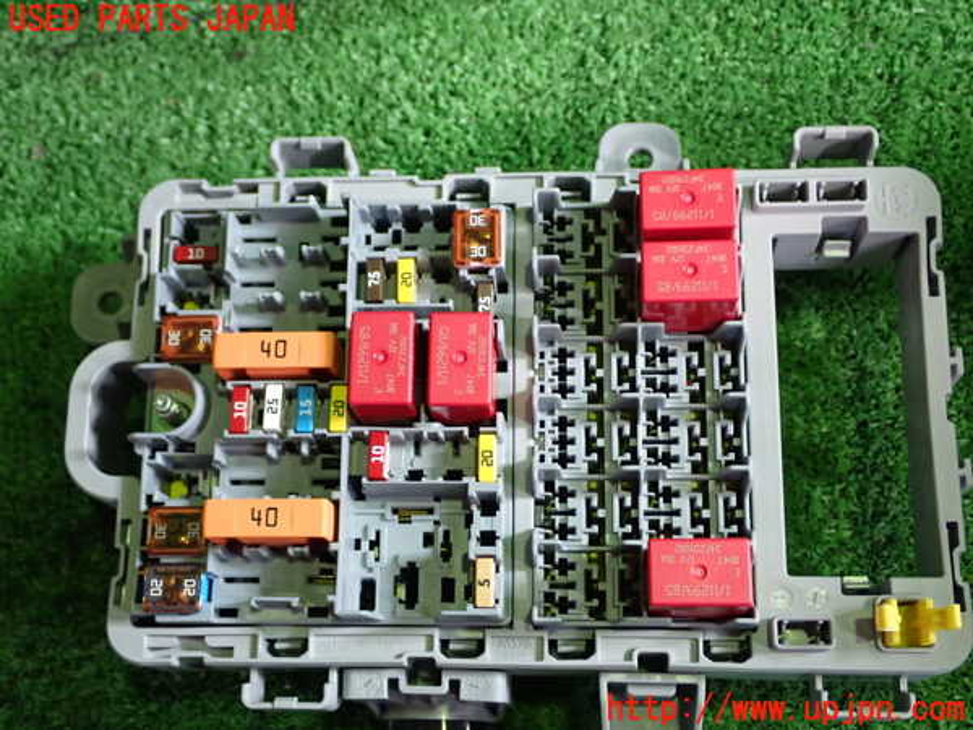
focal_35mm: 50
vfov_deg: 29.1
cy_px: 365
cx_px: 486
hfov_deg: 38.2
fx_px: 1405
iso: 400
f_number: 3.2
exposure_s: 1/50
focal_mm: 9.01
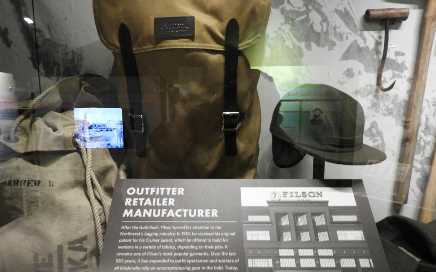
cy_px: 158
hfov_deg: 70.4
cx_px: 215
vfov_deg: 47.4
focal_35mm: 26
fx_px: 309
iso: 800
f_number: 3.3
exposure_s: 1/8
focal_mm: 4.3
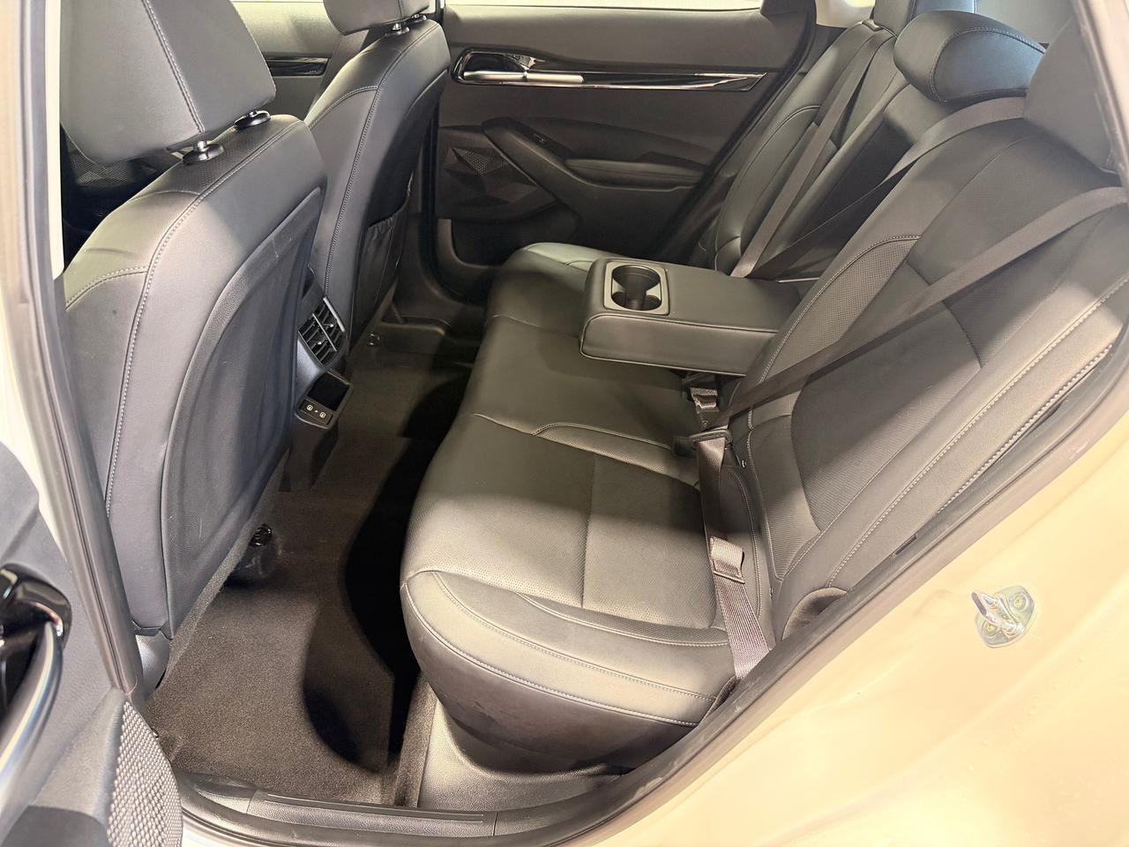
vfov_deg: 56.8
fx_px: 783
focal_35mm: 24
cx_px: 564
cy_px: 424
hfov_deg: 71.6
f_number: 1.78
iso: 500
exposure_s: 1/60
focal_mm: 6.76
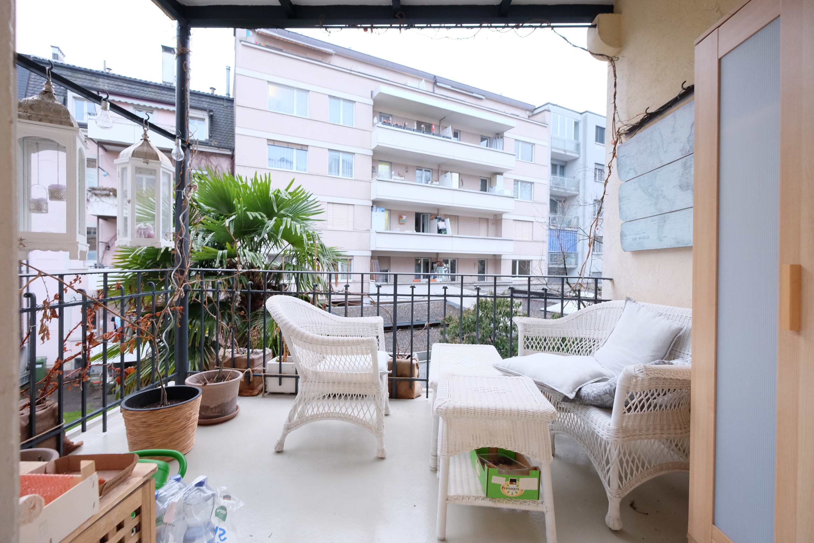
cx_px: 407
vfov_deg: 77.3
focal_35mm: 15
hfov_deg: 100.4
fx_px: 339
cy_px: 272
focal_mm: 10
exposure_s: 1/30
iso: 1600
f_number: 4
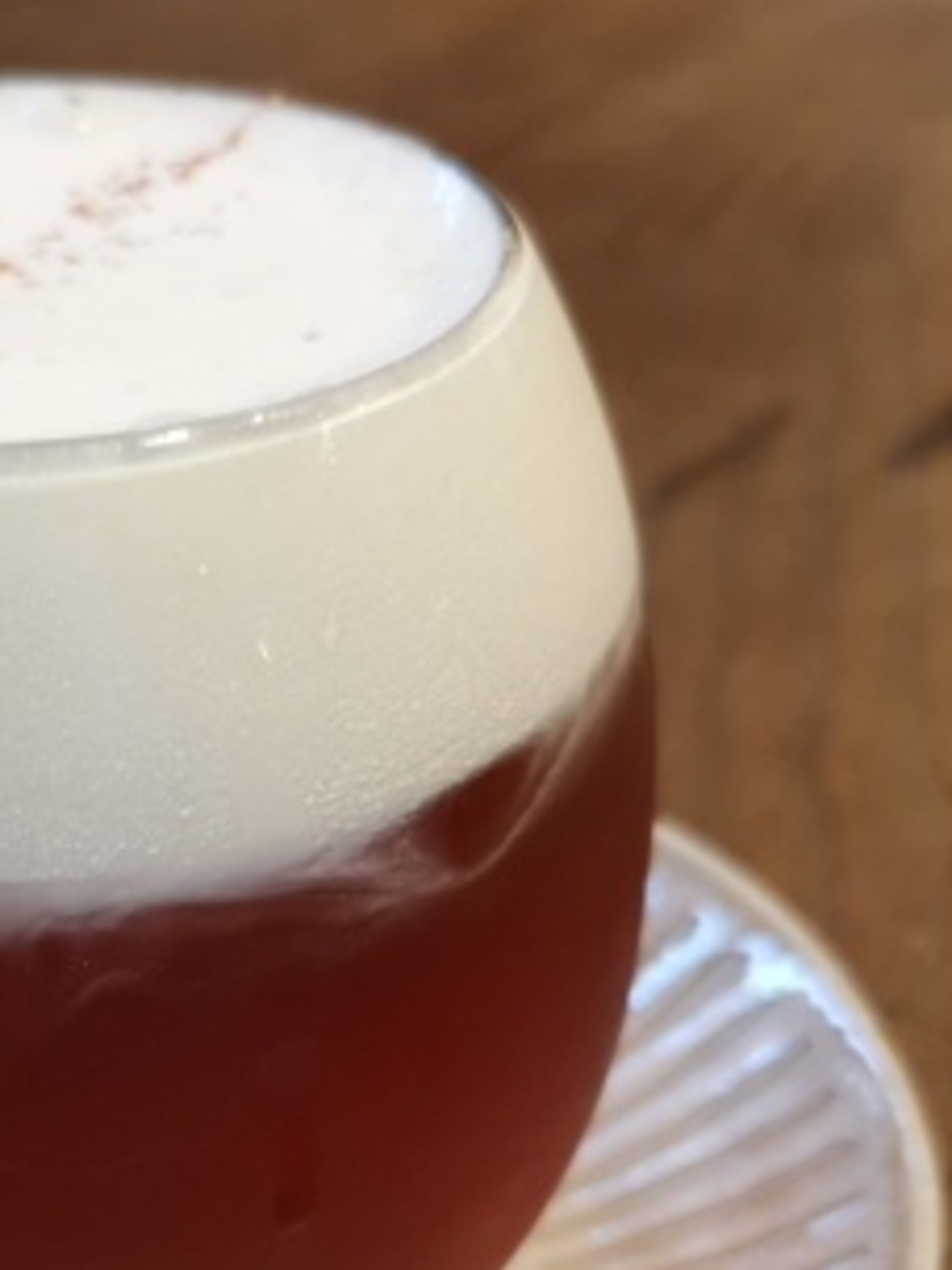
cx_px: -21
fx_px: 2603
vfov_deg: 26.5
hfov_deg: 20.0
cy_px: 1149
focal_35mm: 71
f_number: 1.8
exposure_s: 1/60
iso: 200
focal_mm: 5.58
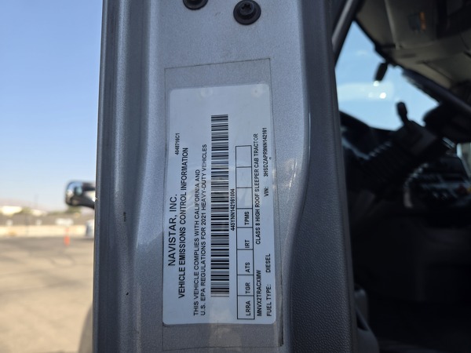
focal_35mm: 23
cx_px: 236
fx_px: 313
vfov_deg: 58.9
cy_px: 176
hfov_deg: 73.9
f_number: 1.8
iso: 25
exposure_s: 1/724
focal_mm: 5.4
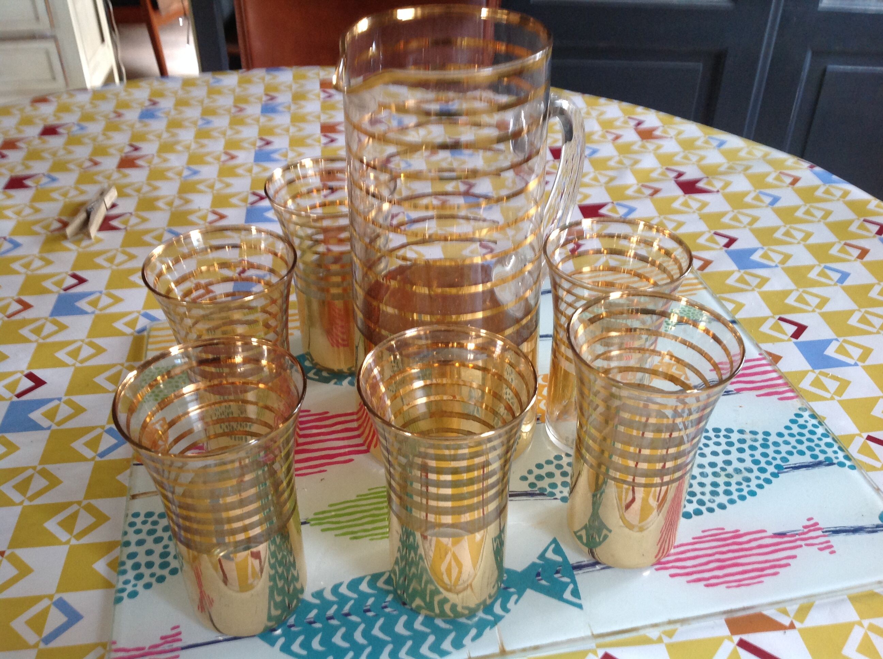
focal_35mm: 35
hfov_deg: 52.7
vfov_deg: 40.6
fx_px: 891
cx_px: 442
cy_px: 330
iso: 100
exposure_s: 1/15
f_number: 2.4
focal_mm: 4.28
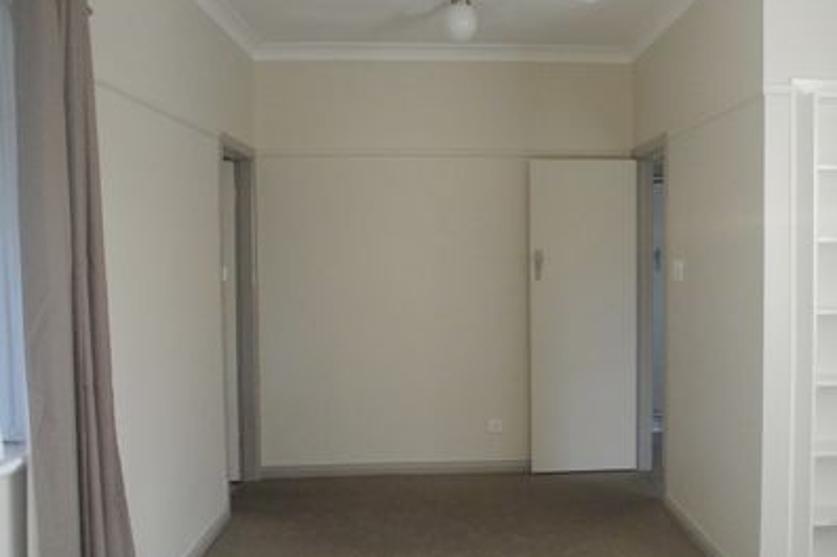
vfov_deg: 41.0
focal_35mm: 32
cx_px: 491
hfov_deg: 58.4
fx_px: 743
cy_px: 307
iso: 1600
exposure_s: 1/100
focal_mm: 10
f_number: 2.8
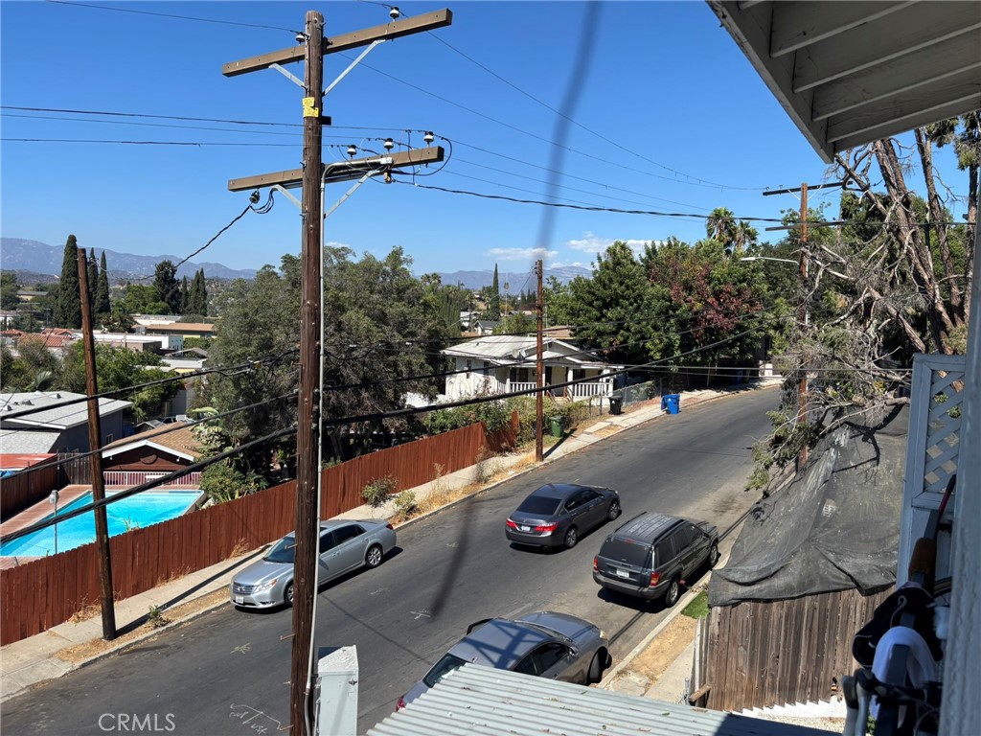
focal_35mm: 26
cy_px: 368
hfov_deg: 67.3
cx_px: 490
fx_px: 737
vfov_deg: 53.1
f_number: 1.6
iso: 50
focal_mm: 5.96
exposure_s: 1/2513
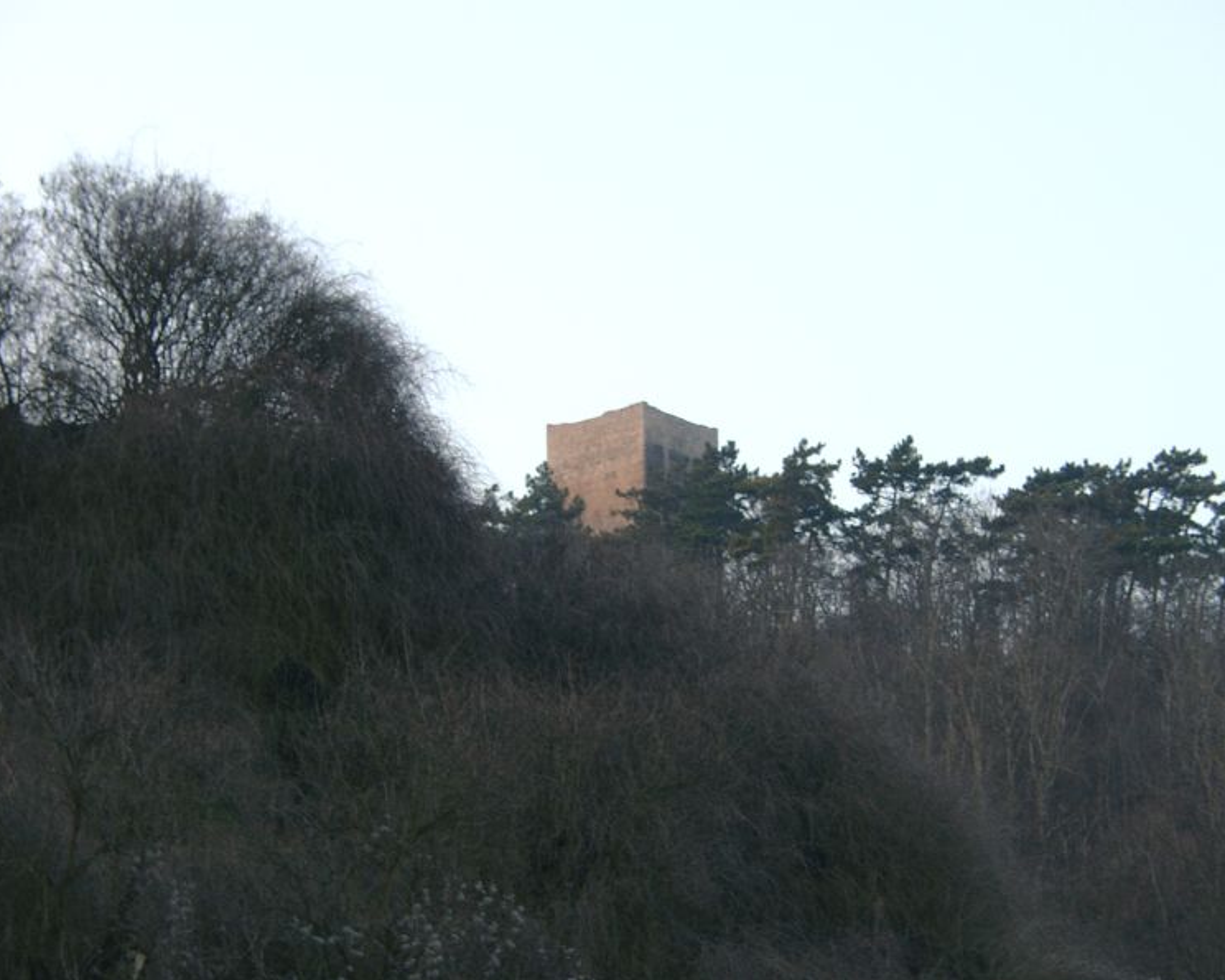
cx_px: 621
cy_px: 491
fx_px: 3806
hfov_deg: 18.3
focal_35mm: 105
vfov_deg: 14.7
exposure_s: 1/76.2
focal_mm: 20.74
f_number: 2.8
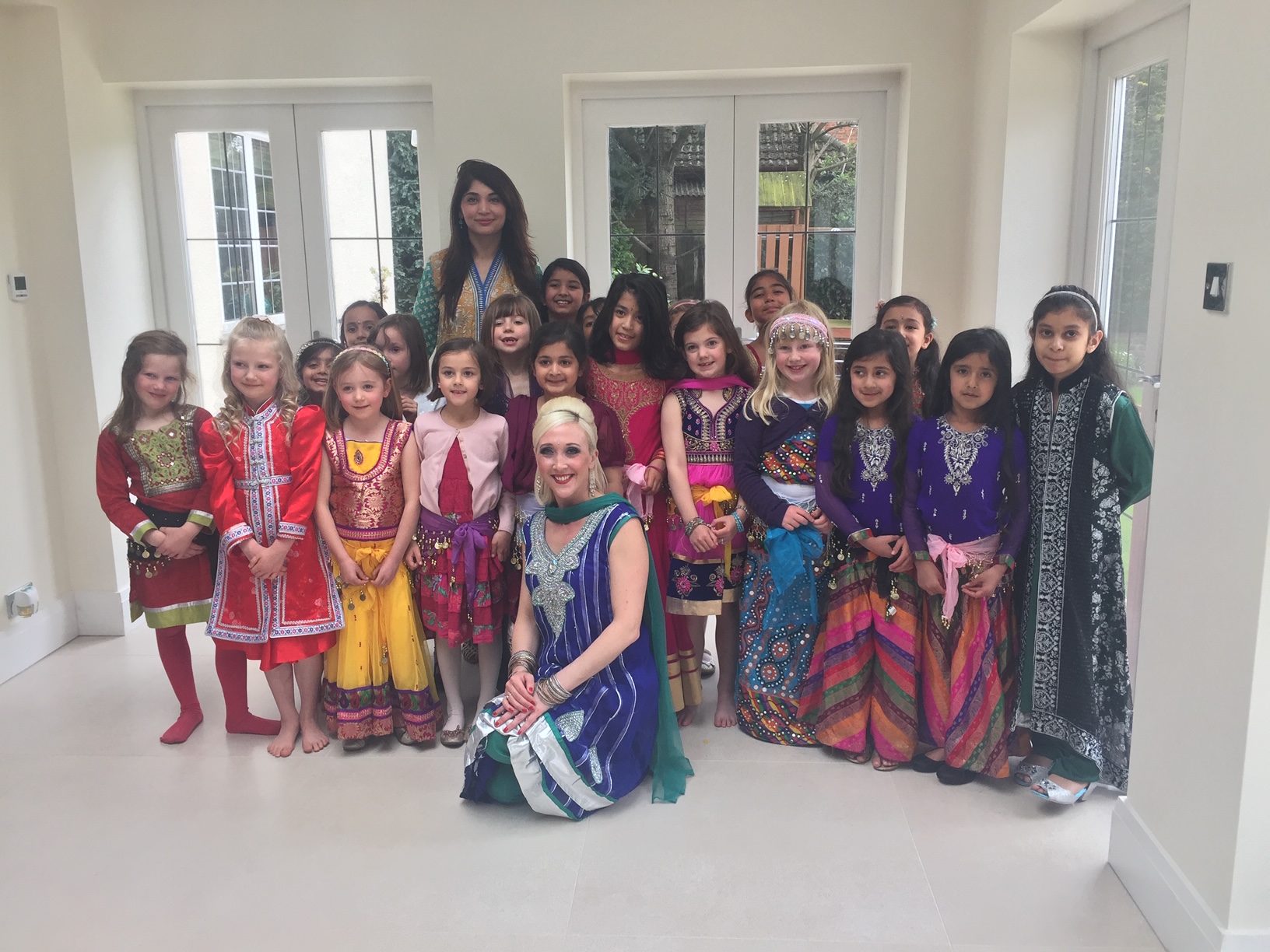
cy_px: 476
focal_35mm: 29
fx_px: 1064
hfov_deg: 61.7
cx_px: 635
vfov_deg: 48.2
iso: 50
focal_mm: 4.15
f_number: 2.2
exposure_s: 1/120
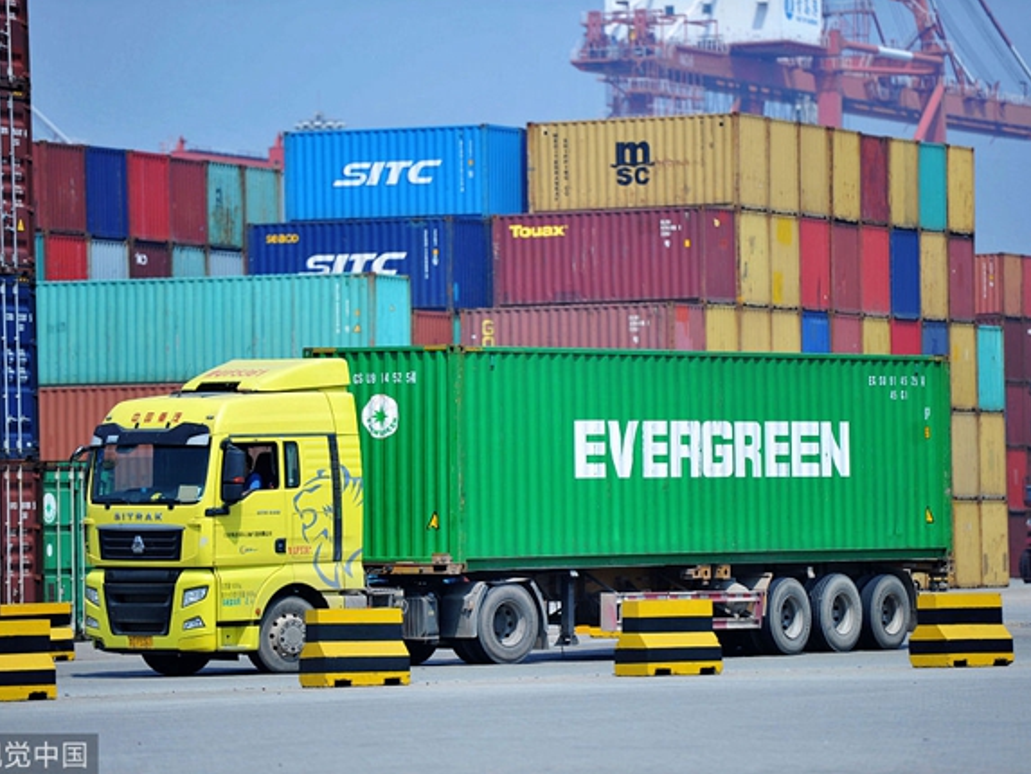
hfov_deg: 9.1
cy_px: 387
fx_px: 6494
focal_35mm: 218
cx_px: 516
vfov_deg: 6.8
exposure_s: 1/2500
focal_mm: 200
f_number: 3.2
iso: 200
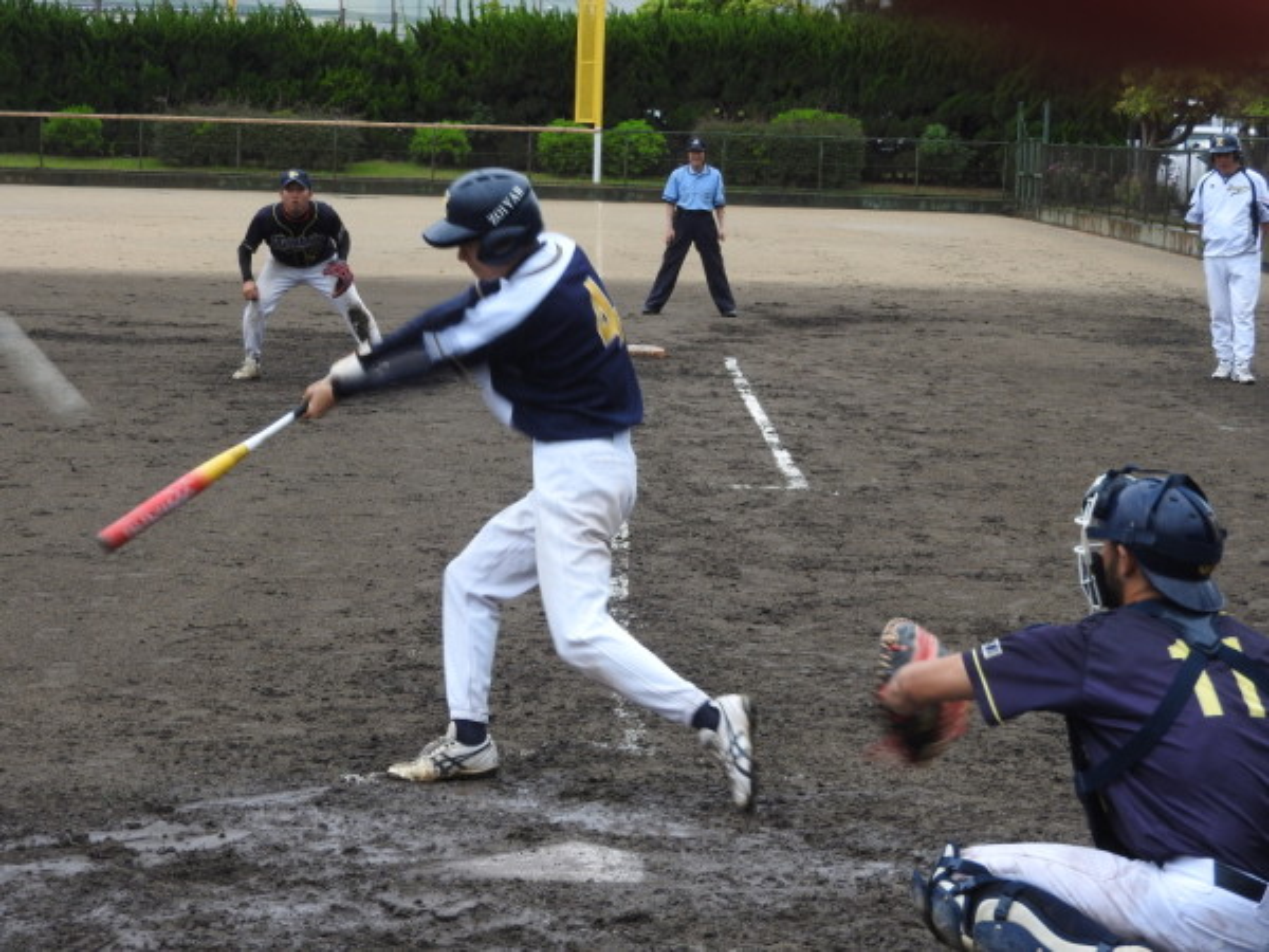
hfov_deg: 18.7
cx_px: 634
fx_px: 3849
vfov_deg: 14.1
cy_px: 476
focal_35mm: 105
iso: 140
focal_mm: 18.8
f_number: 4.8
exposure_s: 1/60
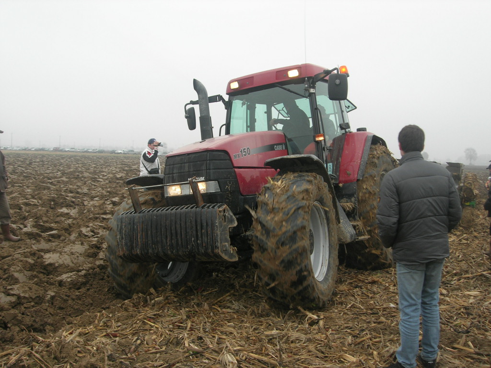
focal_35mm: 38
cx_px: 246
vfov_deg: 37.7
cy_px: 184
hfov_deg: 49.0
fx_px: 539
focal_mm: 7.8
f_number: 4.8
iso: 64
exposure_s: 1/118
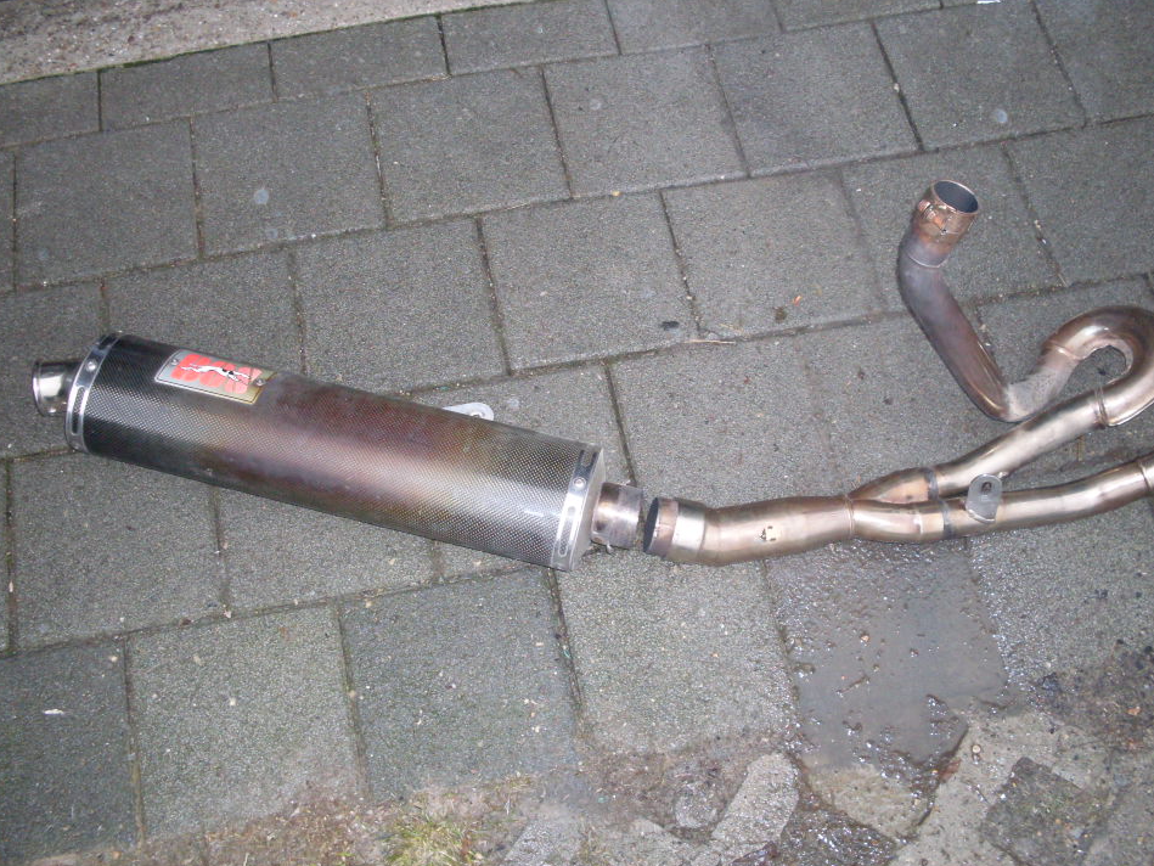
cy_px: 404
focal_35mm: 41
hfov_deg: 45.8
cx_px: 608
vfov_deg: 35.1
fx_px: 1367
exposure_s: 1/45
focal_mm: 6.3
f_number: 2.8
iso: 160
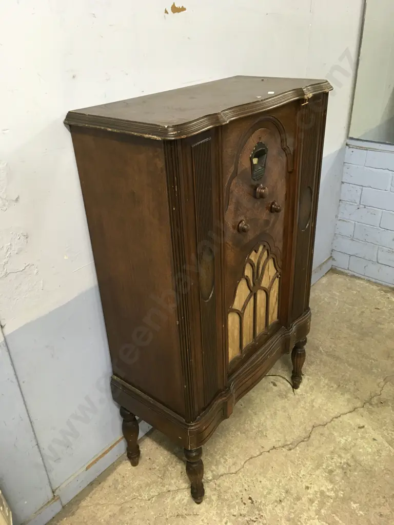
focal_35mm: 29
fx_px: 440
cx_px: 197
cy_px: 262
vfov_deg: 61.7
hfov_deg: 48.2
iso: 160
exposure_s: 1/33
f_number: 2.2
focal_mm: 4.15
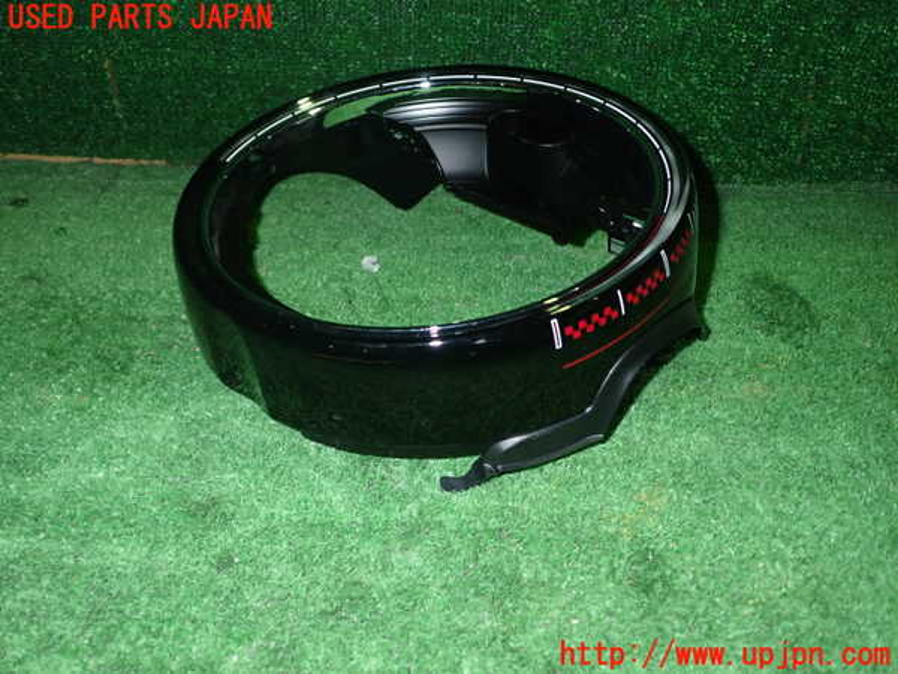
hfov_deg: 60.0
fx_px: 778
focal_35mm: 30
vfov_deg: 46.8
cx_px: 449
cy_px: 337
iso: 640
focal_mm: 5.4
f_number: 6.3
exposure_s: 1/30
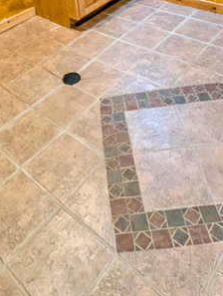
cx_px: 82
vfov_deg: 42.0
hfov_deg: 45.2
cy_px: -49
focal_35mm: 31
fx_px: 265
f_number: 1.95
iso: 54
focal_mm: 2.23
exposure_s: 1/24
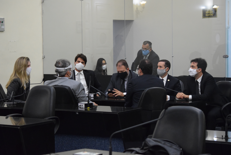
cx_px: 116
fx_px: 674
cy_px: 78
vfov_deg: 13.1
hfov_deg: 19.4
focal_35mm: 105
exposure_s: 1/125
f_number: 4.5
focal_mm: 70
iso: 3600
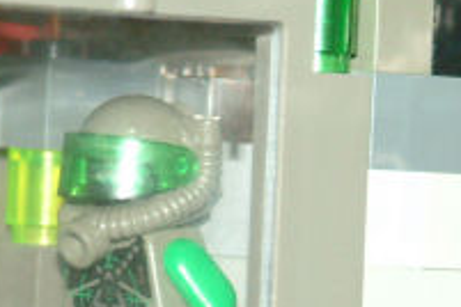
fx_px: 8233
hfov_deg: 3.2
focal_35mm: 643
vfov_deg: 2.1
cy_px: 145
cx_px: 131
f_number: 4.5
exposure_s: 1/60
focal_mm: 84
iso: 800
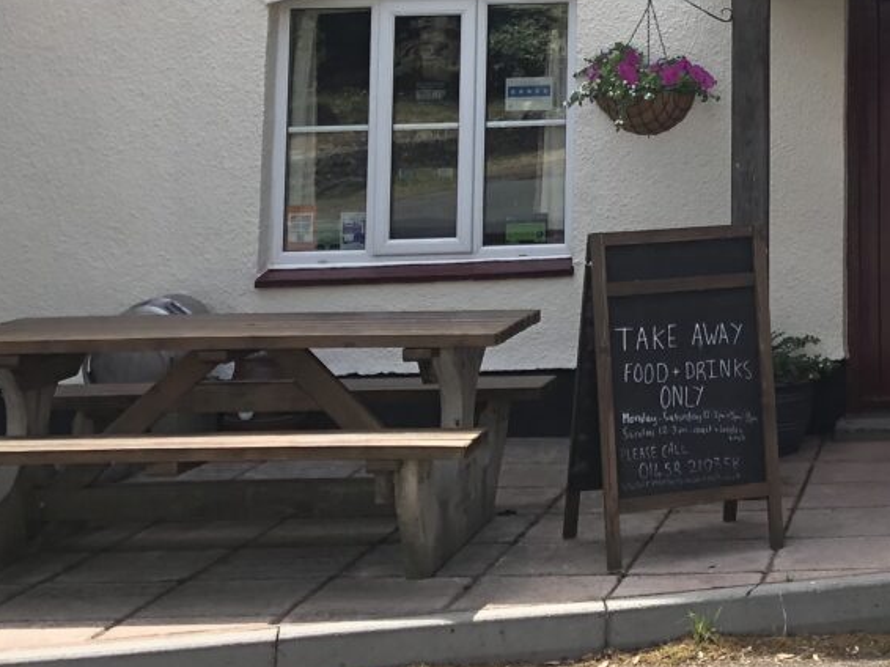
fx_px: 1953
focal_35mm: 76
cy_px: -171
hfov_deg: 23.6
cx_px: 1047
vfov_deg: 18.2
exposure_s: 1/883
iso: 20
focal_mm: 4
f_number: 1.8
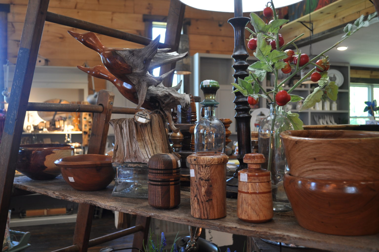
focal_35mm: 36
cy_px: 126
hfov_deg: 53.2
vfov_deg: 36.8
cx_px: 190
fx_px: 379
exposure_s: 1/13
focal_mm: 24
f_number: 4
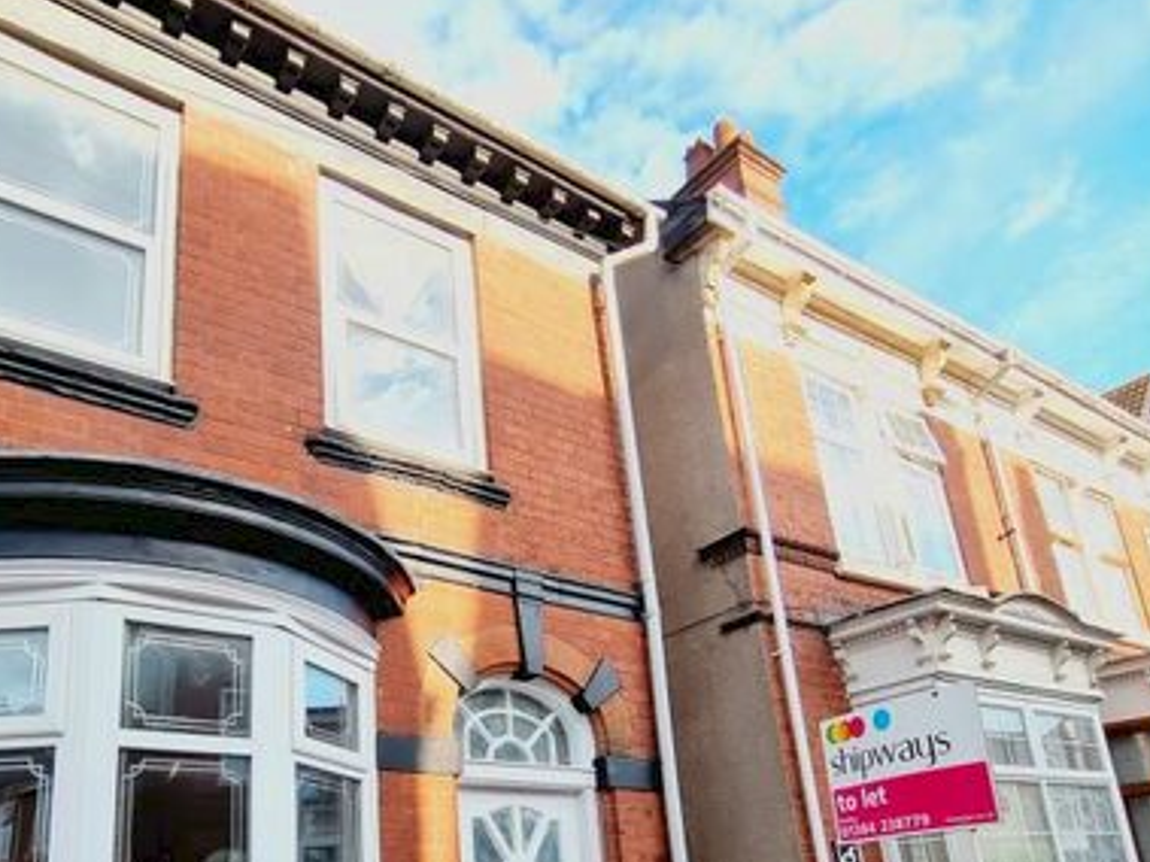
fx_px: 797
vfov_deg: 52.5
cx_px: 407
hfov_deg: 70.0
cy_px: 709
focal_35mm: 24
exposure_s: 1/674
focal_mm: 2.2
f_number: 2.2
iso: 50
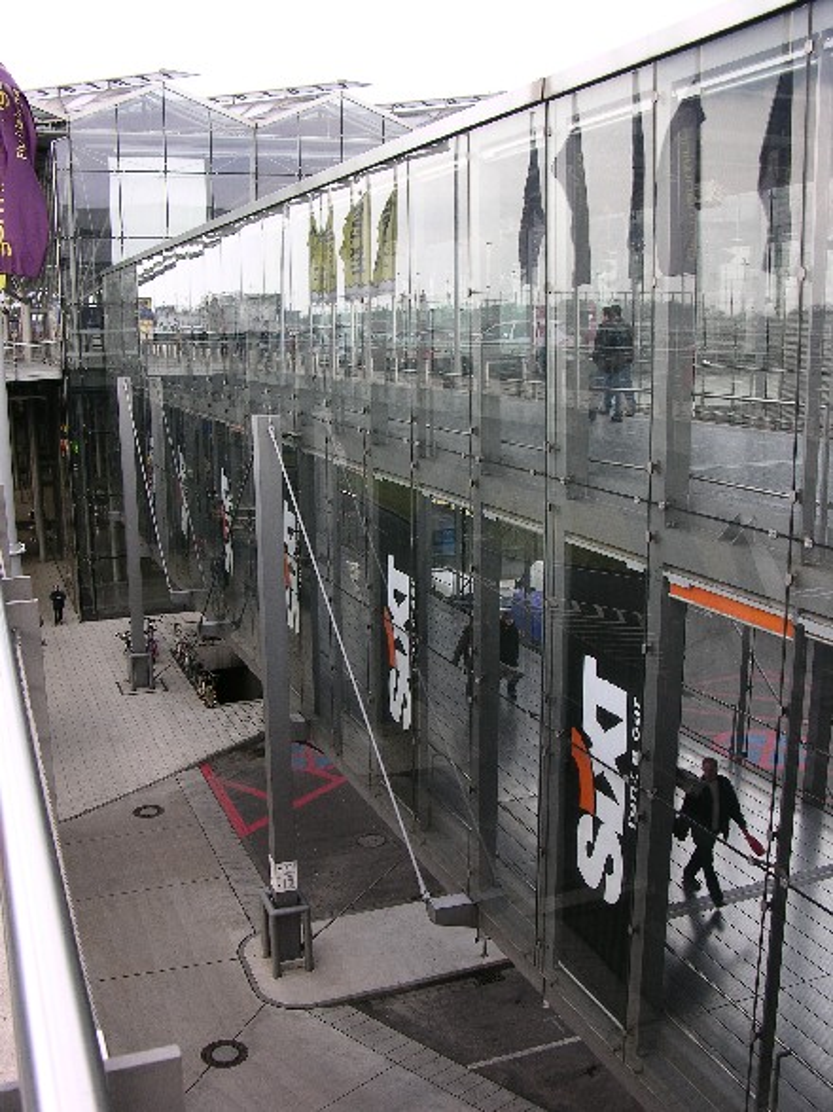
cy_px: 556
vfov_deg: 52.6
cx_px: 416
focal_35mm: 35
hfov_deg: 40.7
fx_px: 1123
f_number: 4.5
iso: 50
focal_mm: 8.9
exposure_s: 1/46.4
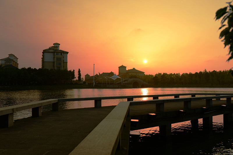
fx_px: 226
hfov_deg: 54.4
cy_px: 78
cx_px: 116
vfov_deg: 37.8
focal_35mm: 35
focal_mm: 35
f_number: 6.3
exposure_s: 1/160
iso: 100
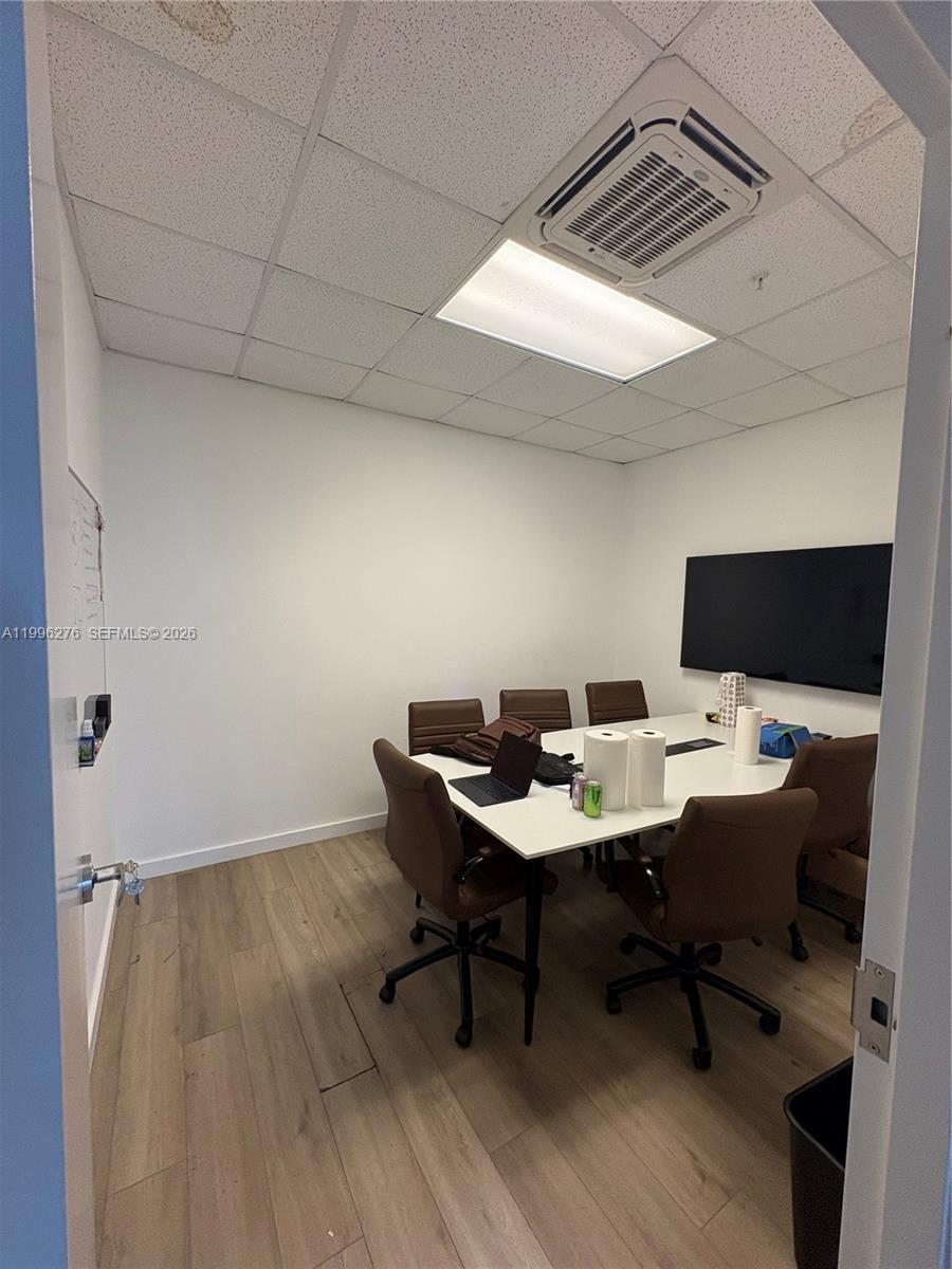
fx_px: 513
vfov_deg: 102.1
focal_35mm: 14
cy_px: 634
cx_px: 476
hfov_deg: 85.7
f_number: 2.2
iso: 250
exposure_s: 1/120
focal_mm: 2.22
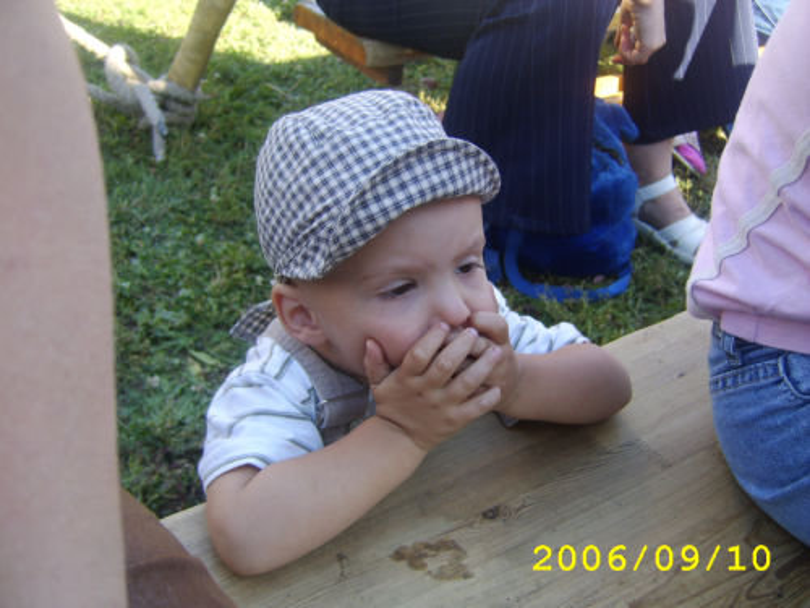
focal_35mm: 31
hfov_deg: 58.4
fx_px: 725
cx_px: 405
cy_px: 304
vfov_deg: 45.4
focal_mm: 8.13
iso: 71
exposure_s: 1/148
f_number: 2.7
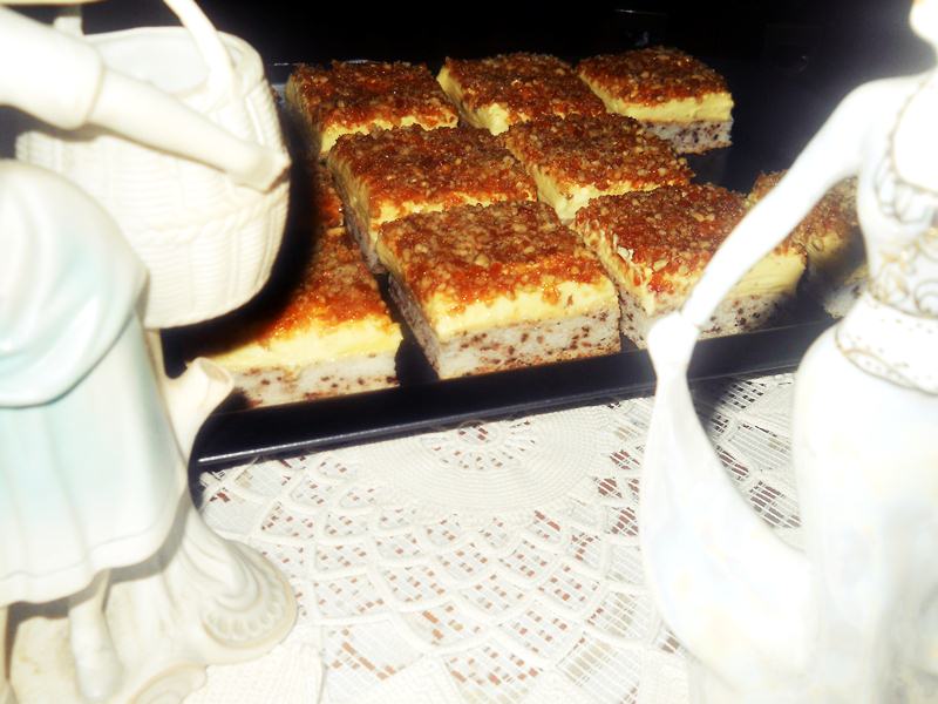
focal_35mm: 41
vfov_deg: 35.1
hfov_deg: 45.8
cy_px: 352
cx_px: 469
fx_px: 1111
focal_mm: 6.72
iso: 80
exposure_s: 1/30
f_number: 3.1
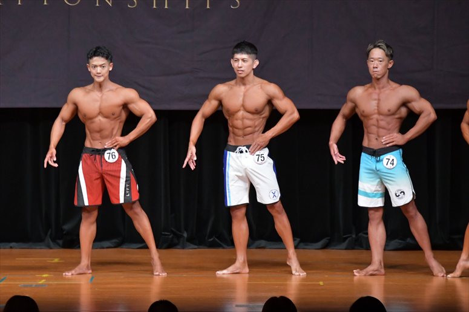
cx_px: 234
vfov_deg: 5.4
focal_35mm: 255
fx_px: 3321
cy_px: 156
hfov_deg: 8.1
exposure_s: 1/400
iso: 5000
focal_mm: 170
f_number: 5.6
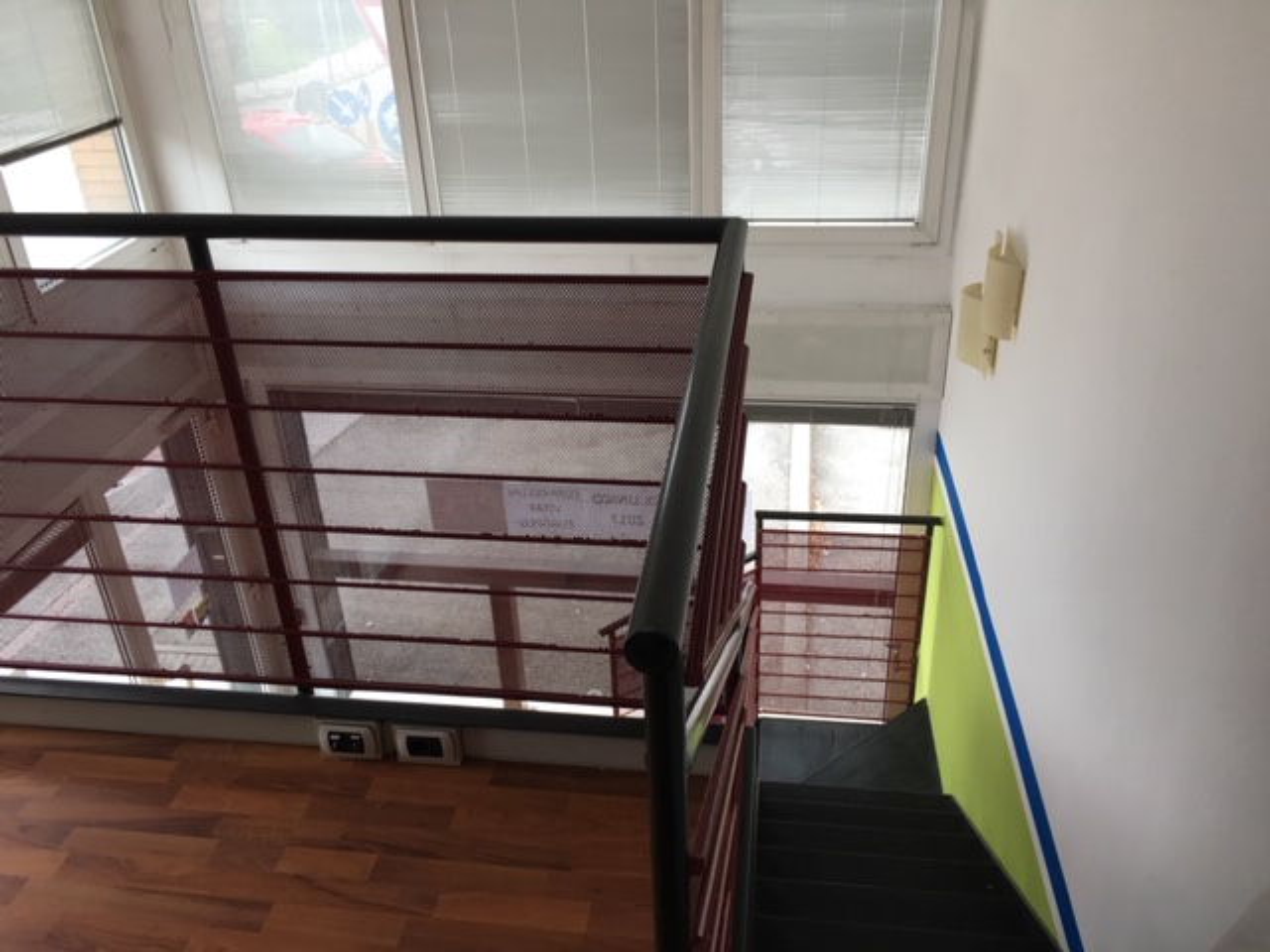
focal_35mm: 29
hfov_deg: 61.7
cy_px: 476
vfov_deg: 48.2
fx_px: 1064
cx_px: 635
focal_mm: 4.15
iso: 40
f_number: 2.2
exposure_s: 1/100
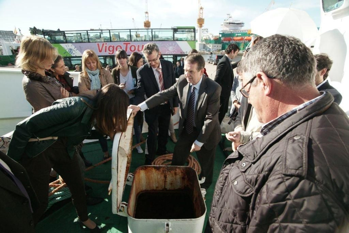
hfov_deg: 93.3
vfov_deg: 70.5
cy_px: 116
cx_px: 174
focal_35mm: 17
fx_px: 165
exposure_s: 1/1000
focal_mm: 17
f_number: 9
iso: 1600
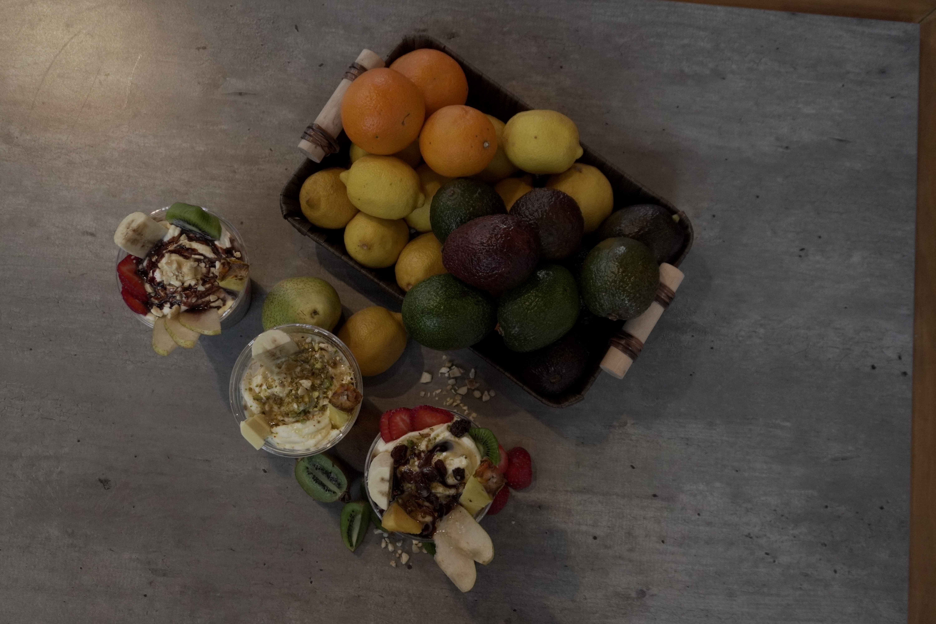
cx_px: 468
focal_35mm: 38
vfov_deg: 35.5
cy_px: 312
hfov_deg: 51.3
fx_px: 975
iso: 2000
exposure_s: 1/160
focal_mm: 25
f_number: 4.5
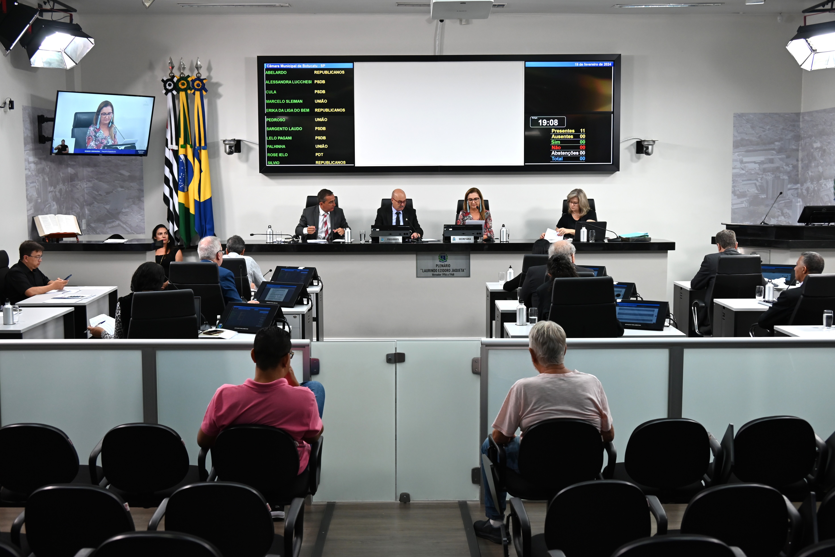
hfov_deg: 45.4
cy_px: 281
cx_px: 409
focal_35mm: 43
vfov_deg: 31.2
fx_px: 998
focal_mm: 42
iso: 1000
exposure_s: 1/125
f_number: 5.3
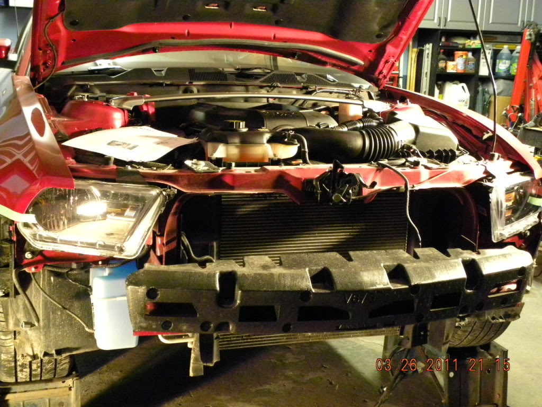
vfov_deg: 28.0
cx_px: 271
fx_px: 814
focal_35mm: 52
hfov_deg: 36.8
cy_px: 204
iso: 800
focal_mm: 9.2
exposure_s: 1/30
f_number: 3.5
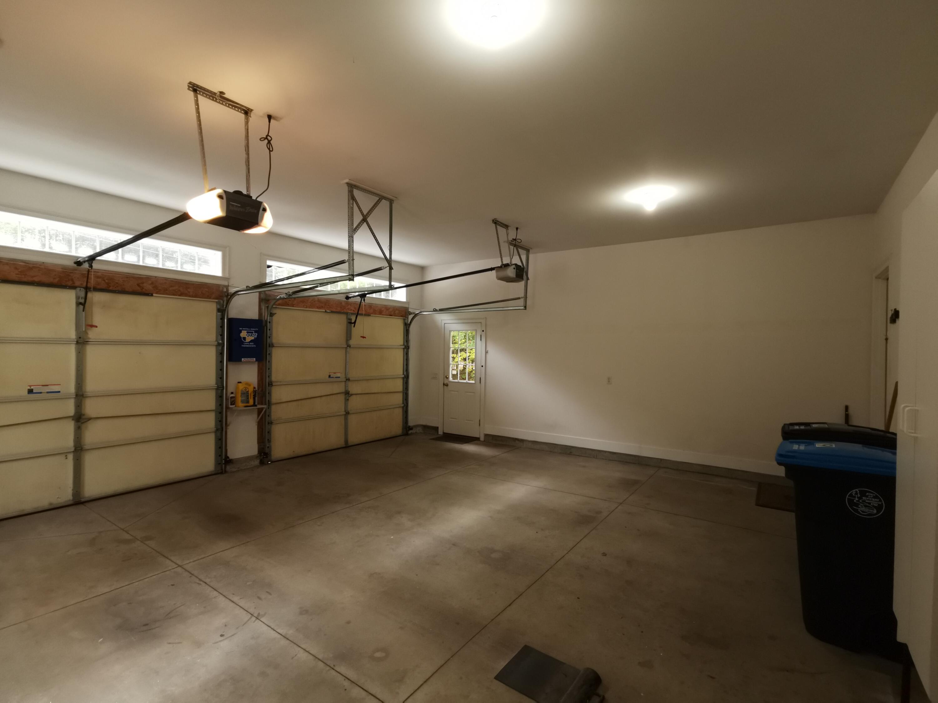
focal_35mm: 17
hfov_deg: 91.0
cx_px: 469
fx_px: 461
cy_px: 352
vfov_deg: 74.7
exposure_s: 1/40
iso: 200
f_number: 2.2
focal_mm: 2.26
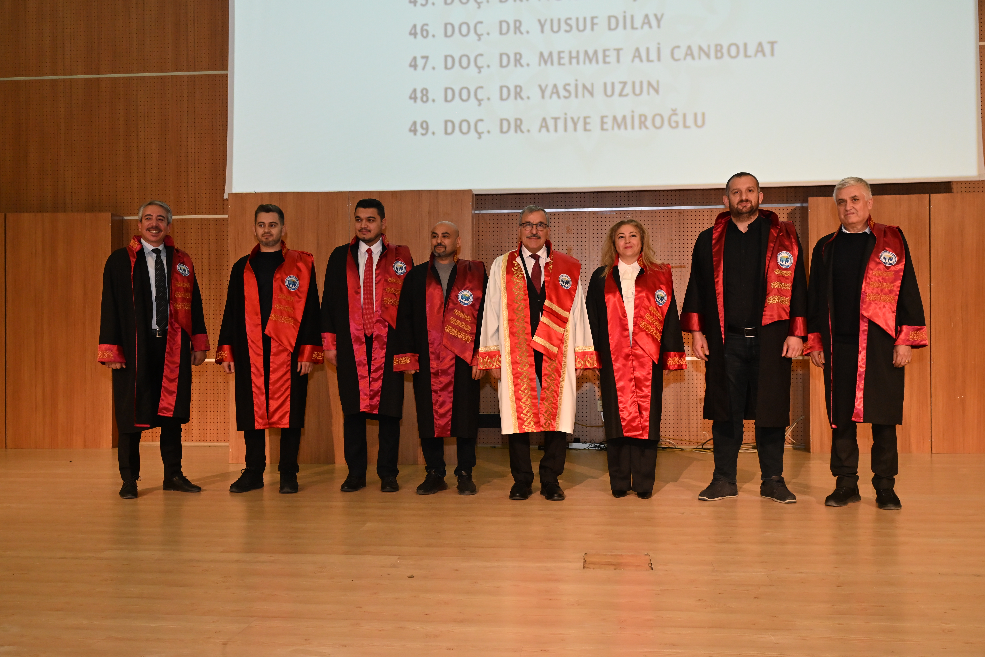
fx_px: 958
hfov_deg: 54.4
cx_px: 492
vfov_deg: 37.9
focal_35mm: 35
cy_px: 328
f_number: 7.1
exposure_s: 1/60
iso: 3200
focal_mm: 35
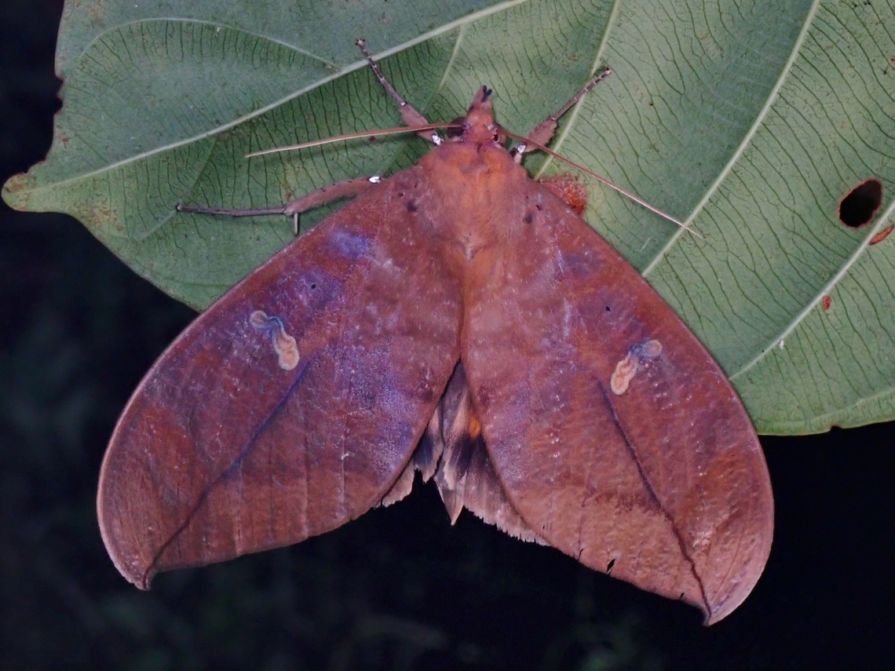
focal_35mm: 100
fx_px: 2586
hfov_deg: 19.6
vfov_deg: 14.8
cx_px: 448
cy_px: 336
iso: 500
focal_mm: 18
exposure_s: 1/200
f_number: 6.3
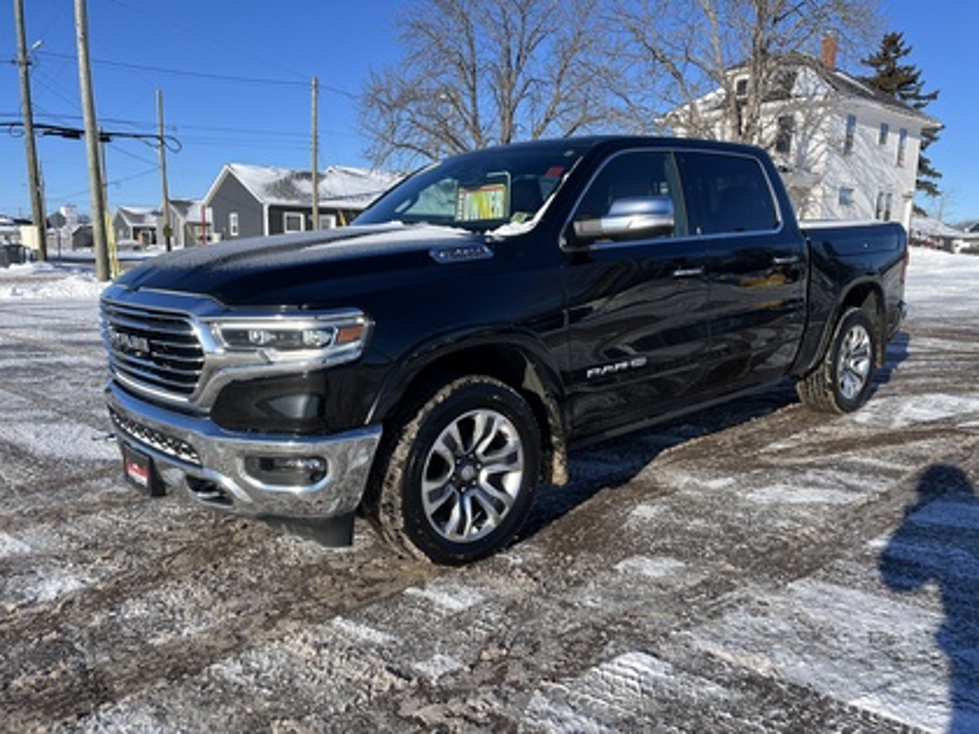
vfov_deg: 53.1
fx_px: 735
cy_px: 367
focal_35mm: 26
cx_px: 490
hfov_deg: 67.3
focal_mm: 5.1
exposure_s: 1/2632
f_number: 1.6
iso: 50
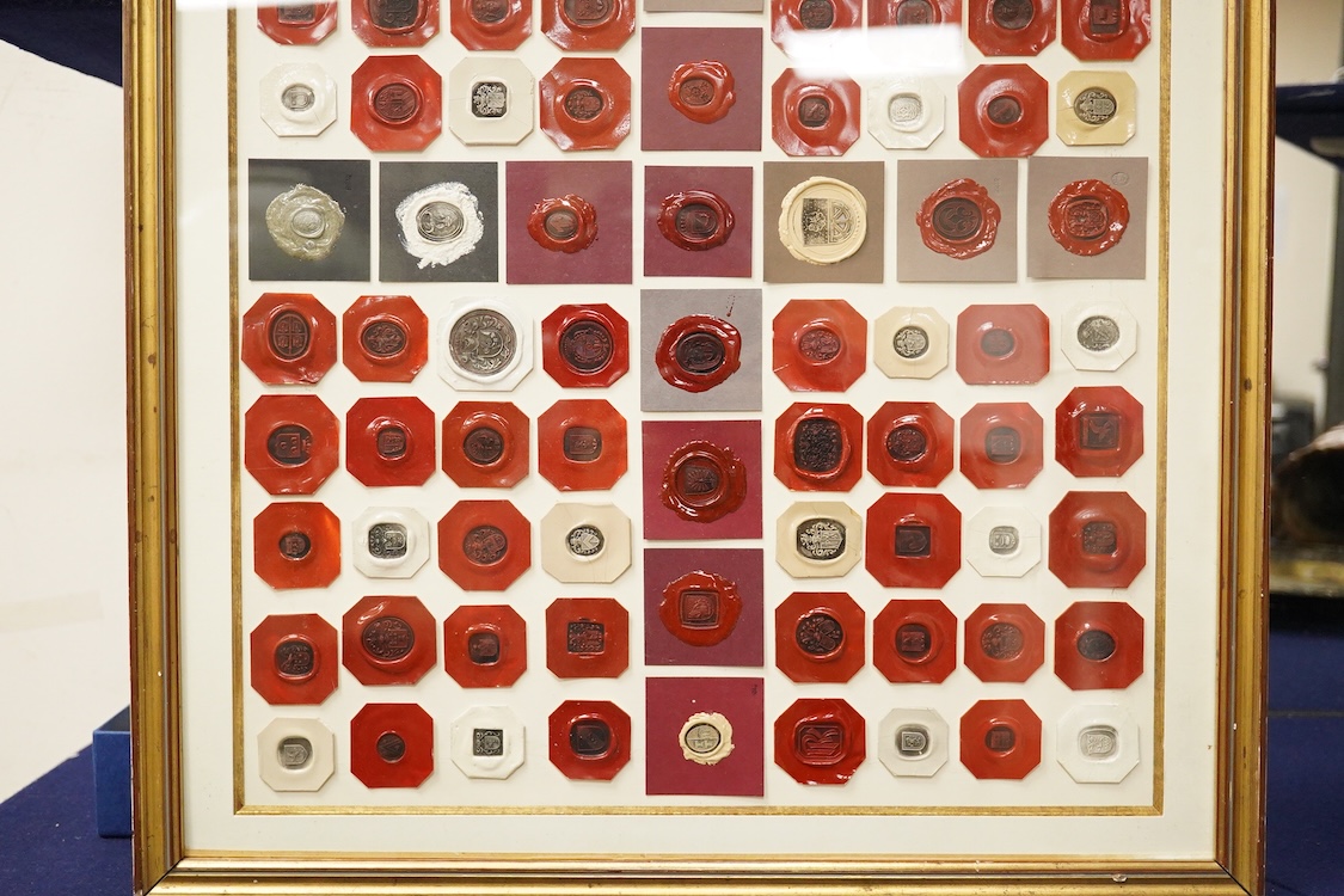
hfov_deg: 43.6
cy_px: 448
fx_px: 1680
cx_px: 672
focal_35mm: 45
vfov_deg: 29.9
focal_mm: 30
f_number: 3.5
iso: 2500
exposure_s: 1/250
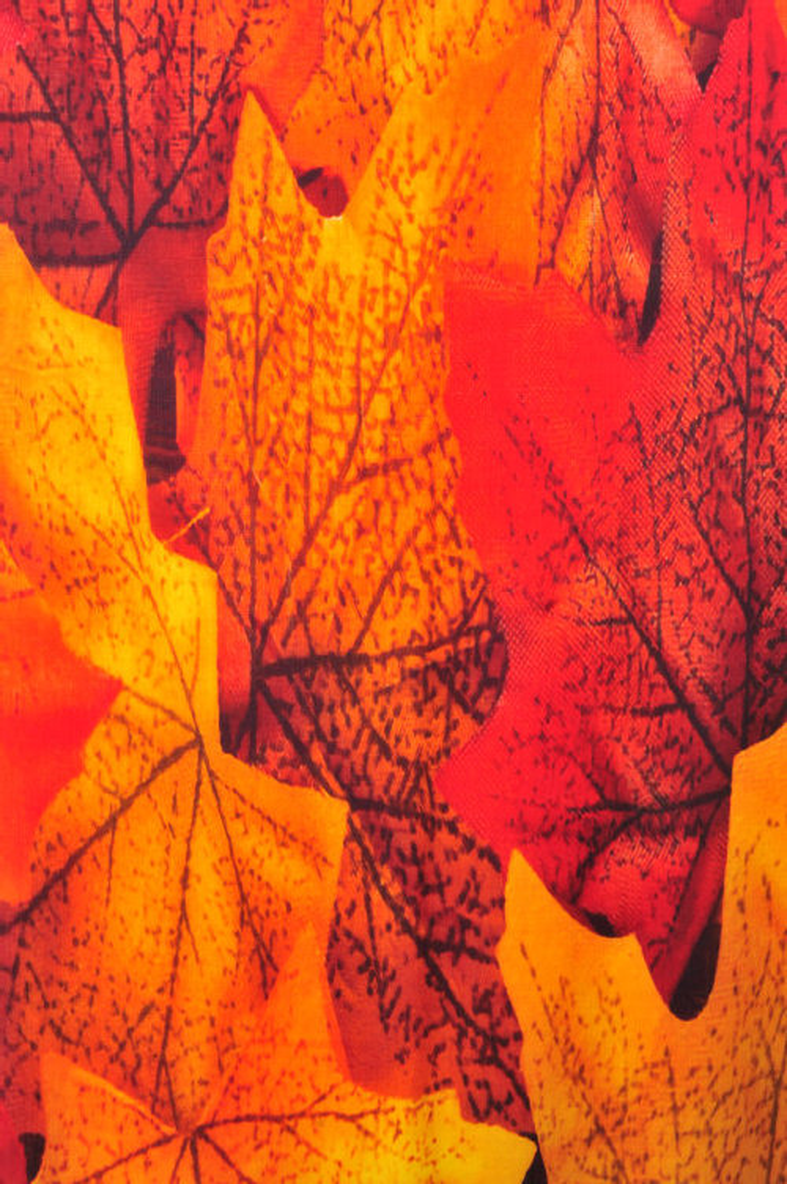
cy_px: 592
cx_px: 394
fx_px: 1642
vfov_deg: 39.6
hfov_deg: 26.9
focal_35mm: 50
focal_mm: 50
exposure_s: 1/100
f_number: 10
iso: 200
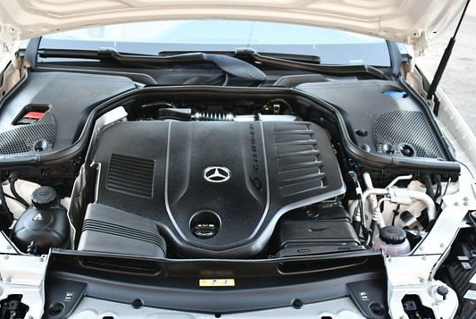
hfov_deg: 41.0
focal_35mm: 48
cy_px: 157
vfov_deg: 28.2
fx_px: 636
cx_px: 225
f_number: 3.8
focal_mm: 20
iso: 800
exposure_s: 1/250
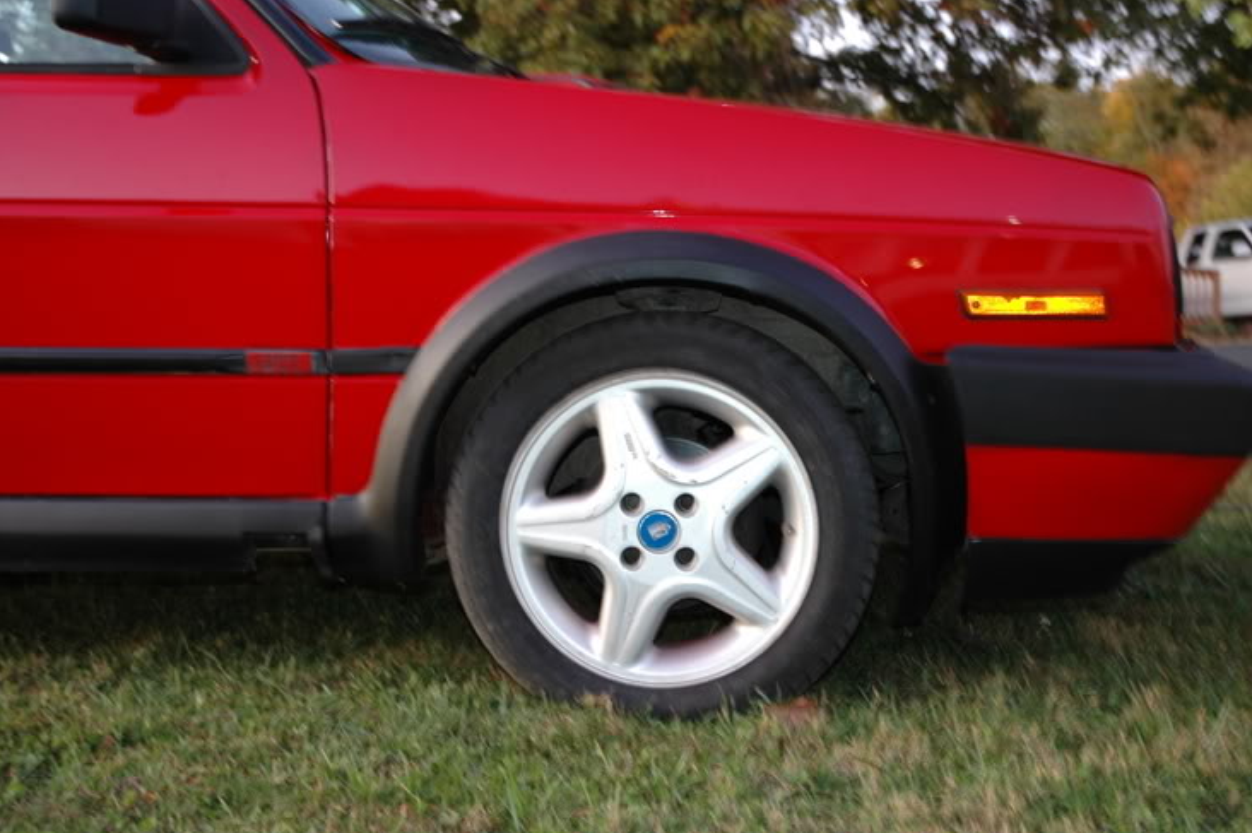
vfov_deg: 28.3
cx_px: 653
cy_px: 397
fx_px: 1652
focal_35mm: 48
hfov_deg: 41.5
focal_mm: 29
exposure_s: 1
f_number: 4
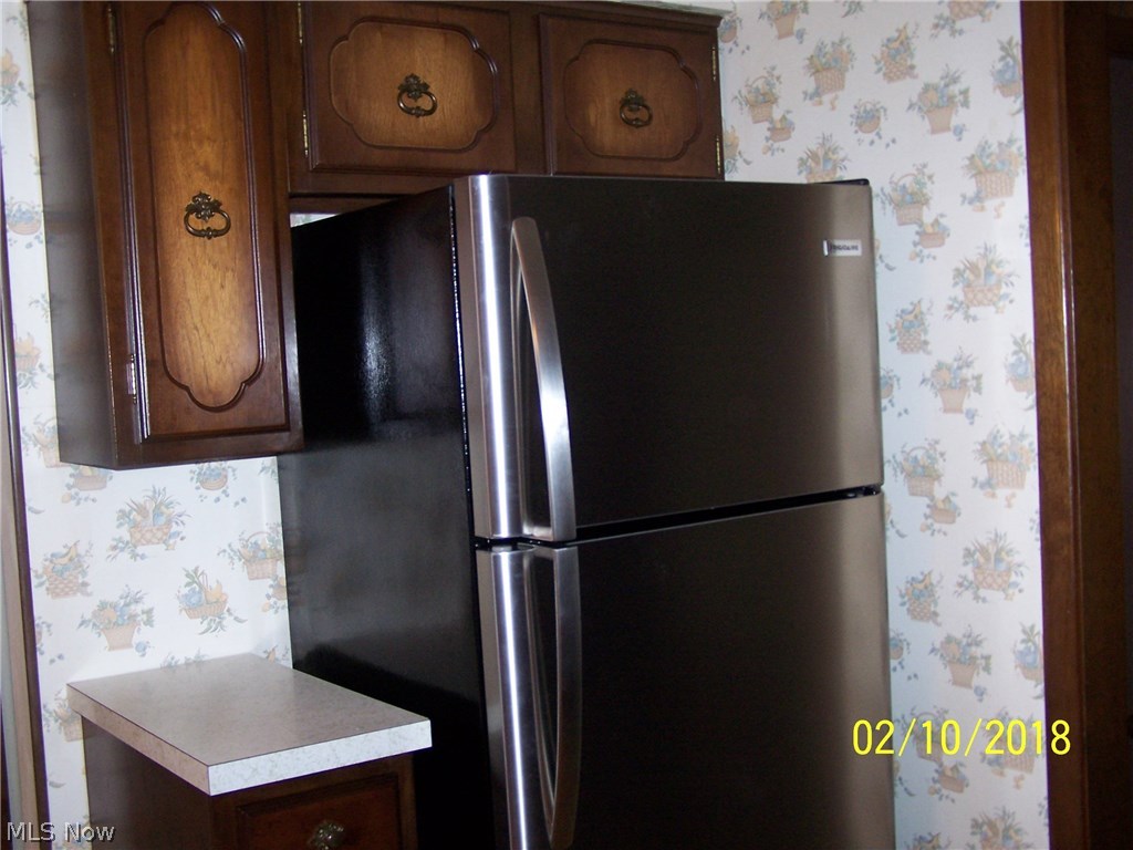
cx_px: 566
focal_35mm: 40
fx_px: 1309
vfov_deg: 36.0
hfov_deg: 46.8
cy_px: 425
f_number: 2.8
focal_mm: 6.7
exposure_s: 1/60
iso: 140
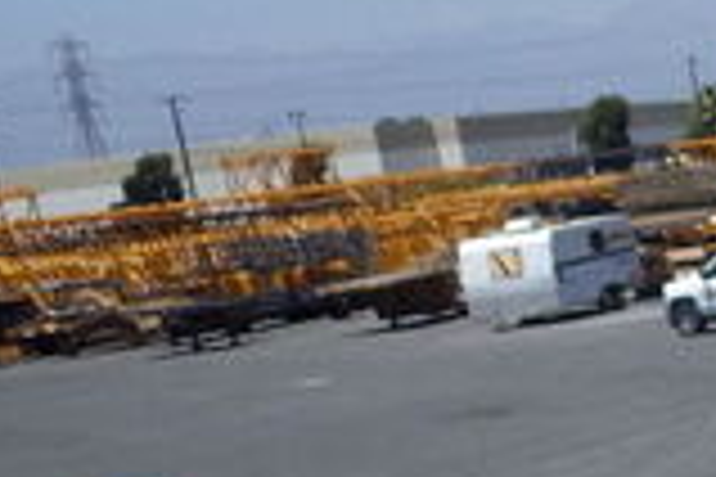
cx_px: 1711
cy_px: 598
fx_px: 2605
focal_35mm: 131
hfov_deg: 12.4
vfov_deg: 10.3
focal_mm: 4.5
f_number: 7.9
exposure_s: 1/320
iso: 125
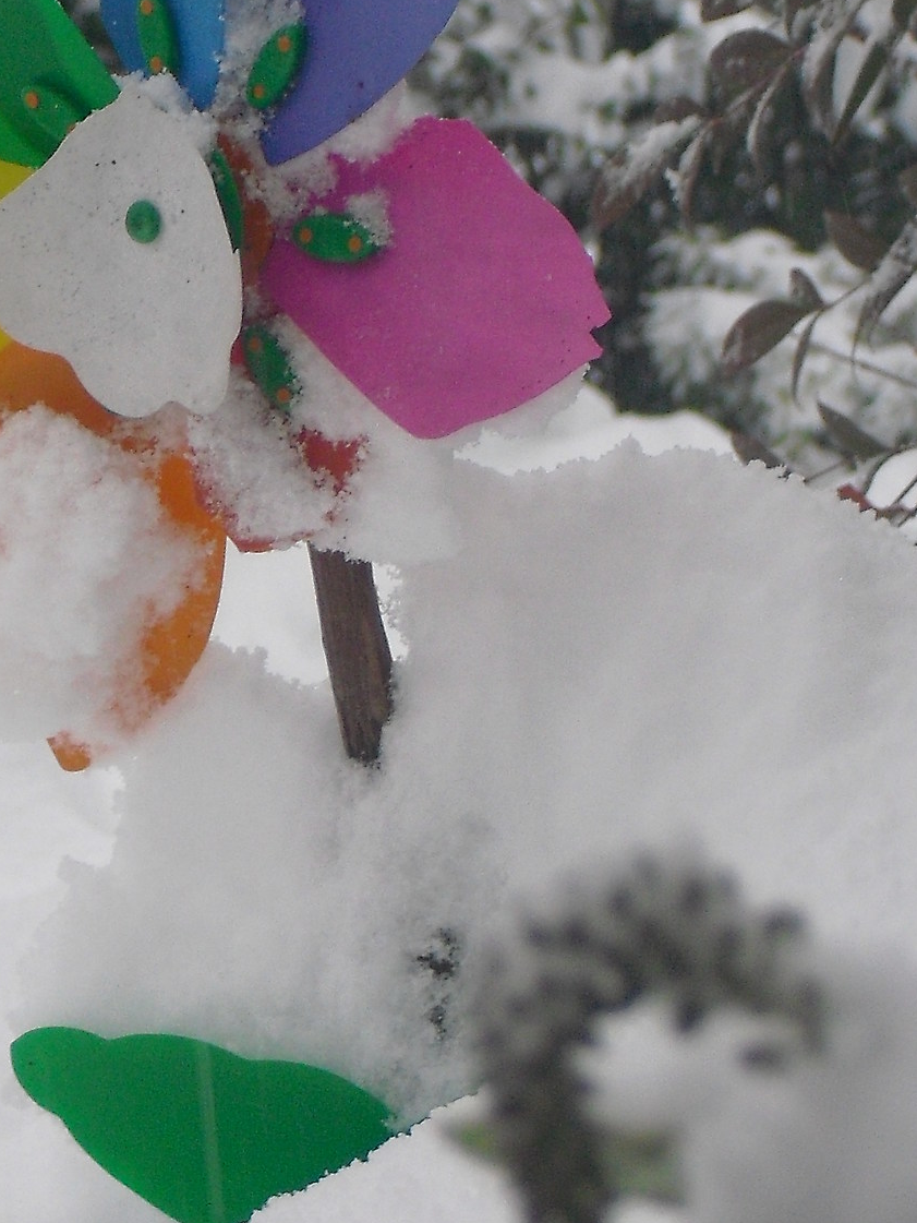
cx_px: 237
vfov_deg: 8.6
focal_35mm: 229
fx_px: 8087
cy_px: 396
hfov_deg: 6.5
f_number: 5.6
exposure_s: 1/100
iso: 200
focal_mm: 18.9
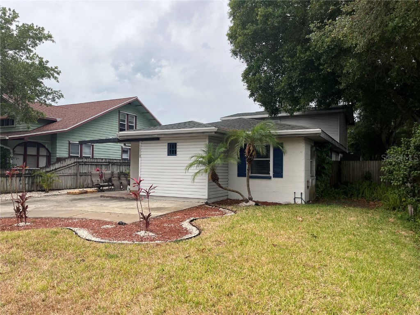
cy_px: 158
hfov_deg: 67.3
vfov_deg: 53.1
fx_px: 315
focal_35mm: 26
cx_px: 210
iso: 50
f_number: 1.6
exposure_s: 1/413
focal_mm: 5.1
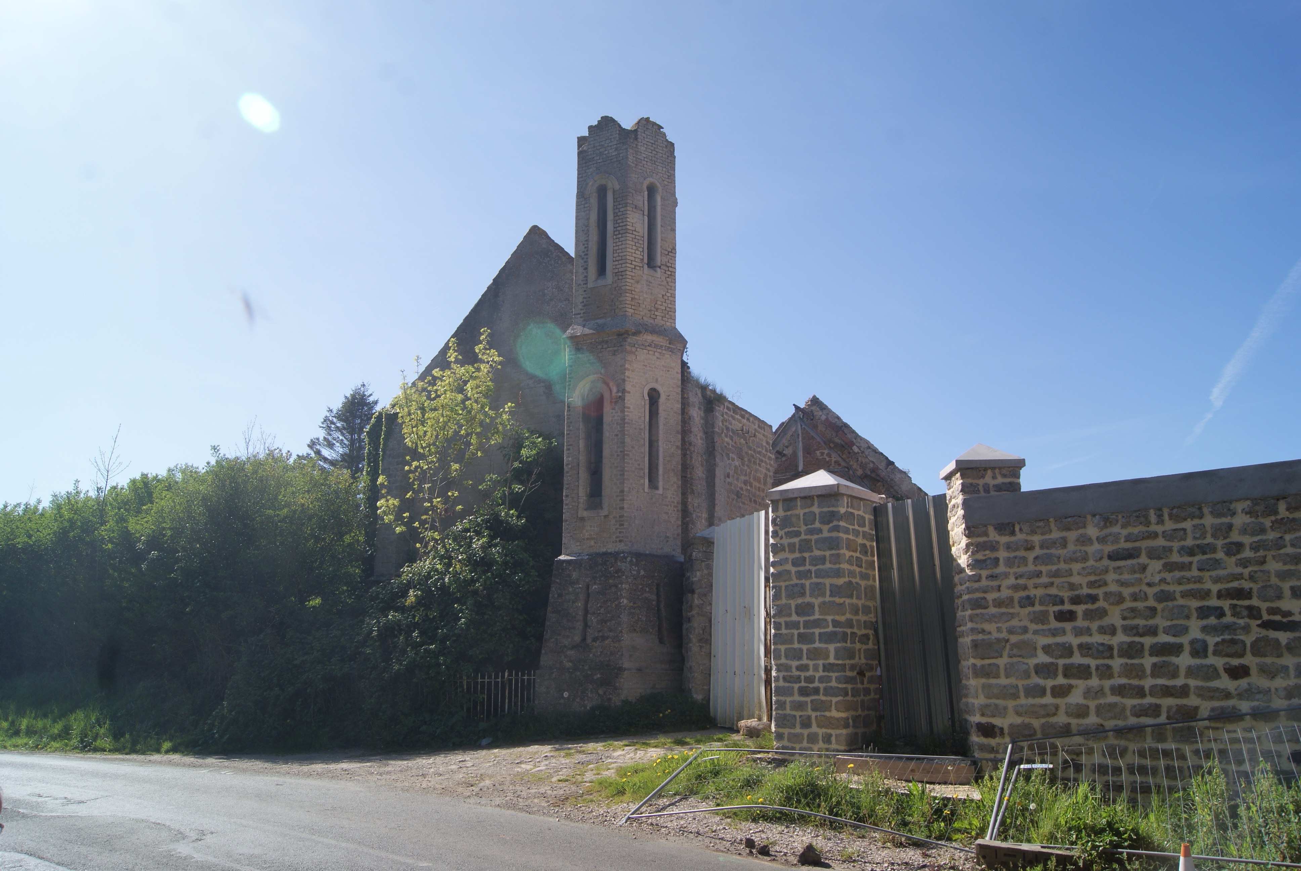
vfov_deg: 48.0
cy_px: 436
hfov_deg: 67.3
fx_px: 977
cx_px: 650
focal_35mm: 27
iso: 100
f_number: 10
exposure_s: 1/125
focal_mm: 18
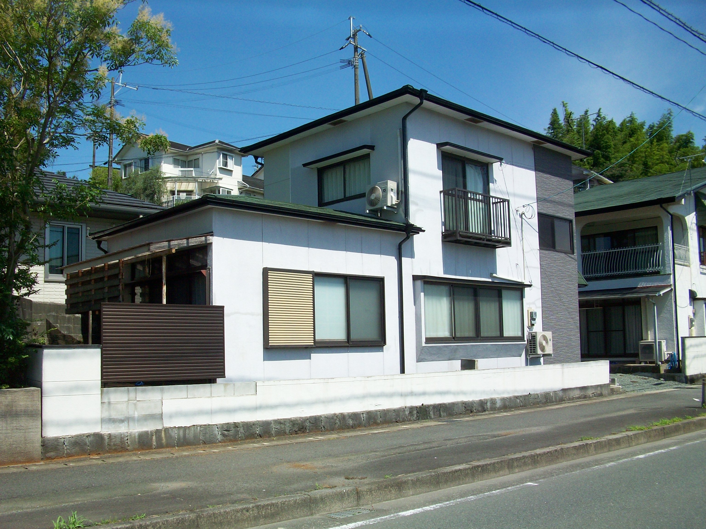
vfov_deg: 41.8
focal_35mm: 34
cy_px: 264
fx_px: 693
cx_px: 353
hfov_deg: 54.0
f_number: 5.5
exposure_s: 1/483
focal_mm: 5.7
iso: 80
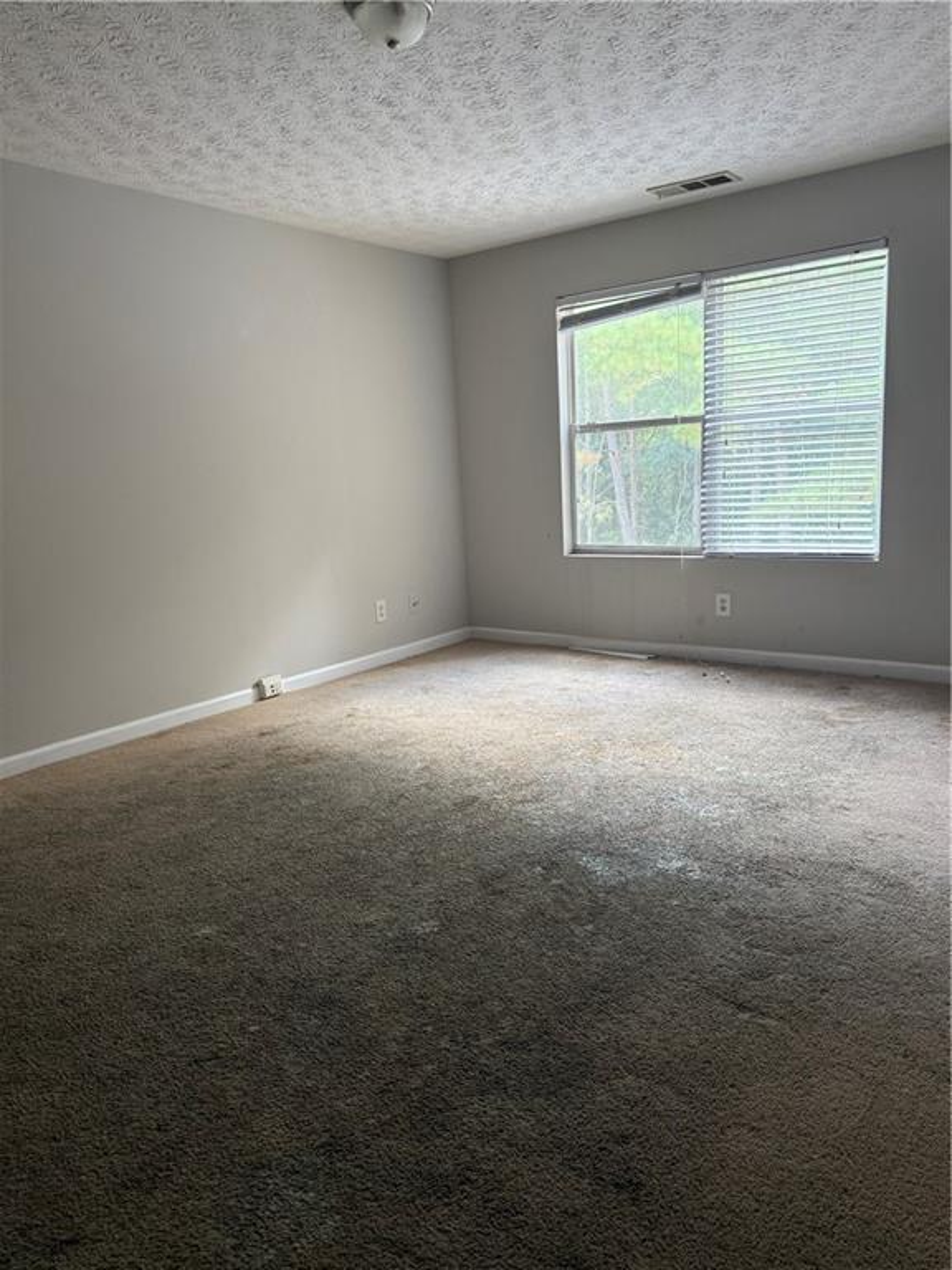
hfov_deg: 56.8
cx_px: 476
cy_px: 635
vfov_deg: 71.6
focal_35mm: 24
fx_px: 880
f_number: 1.78
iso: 200
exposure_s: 1/80
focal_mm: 6.76
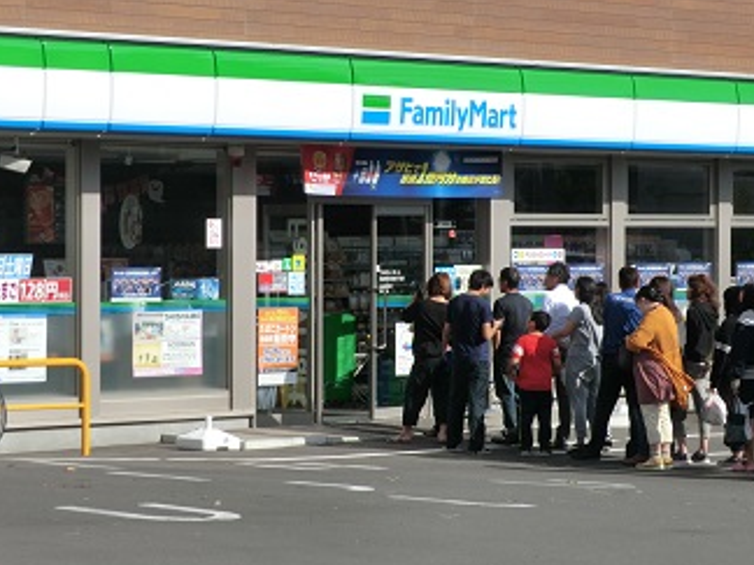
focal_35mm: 133
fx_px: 2897
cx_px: 386
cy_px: 251
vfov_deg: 11.1
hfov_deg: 14.8
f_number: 5
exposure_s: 1/500
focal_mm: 18.8
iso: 80
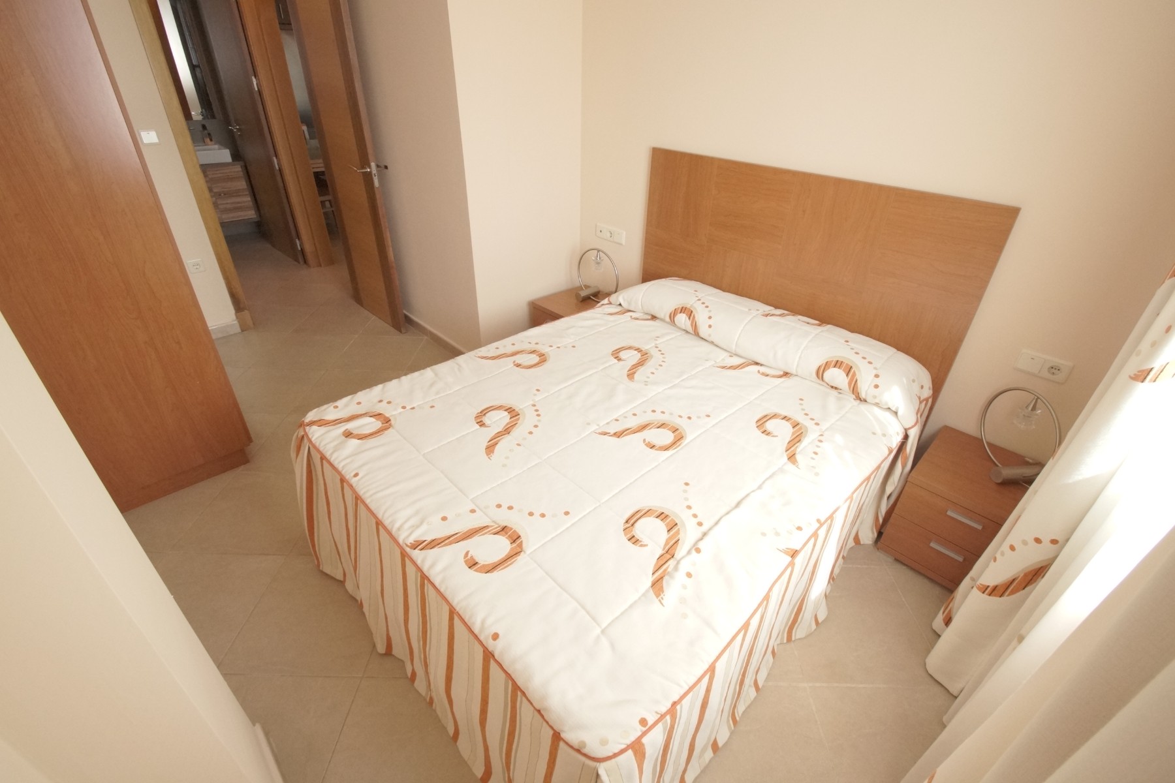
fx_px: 490
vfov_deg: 77.3
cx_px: 588
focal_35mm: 15
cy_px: 392
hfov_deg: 100.4
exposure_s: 1/60
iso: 2500
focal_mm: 10
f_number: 9
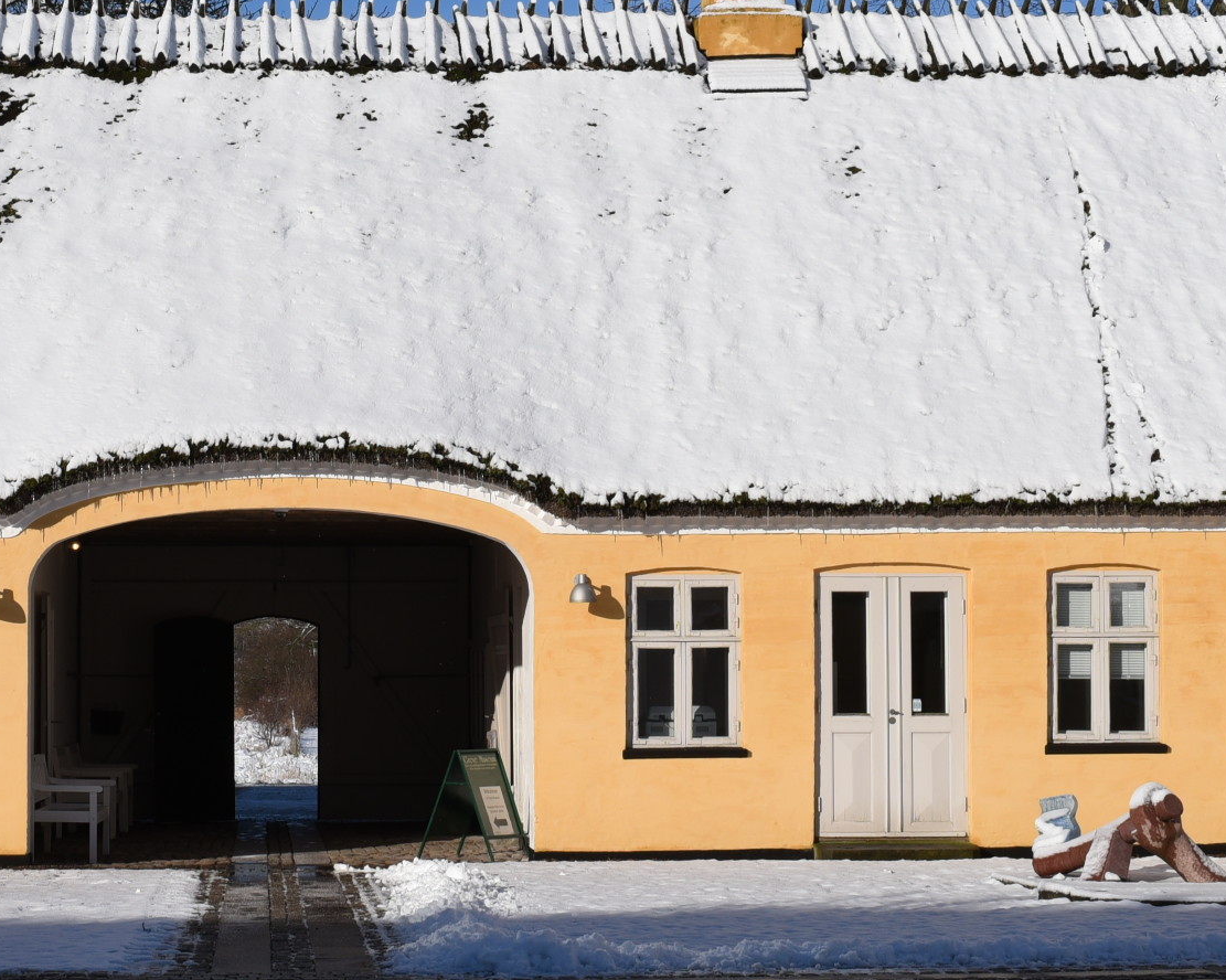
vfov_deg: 17.3
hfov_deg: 21.3
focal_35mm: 89
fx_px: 3228
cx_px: 306
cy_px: 438
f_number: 13
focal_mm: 35
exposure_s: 1/500
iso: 200
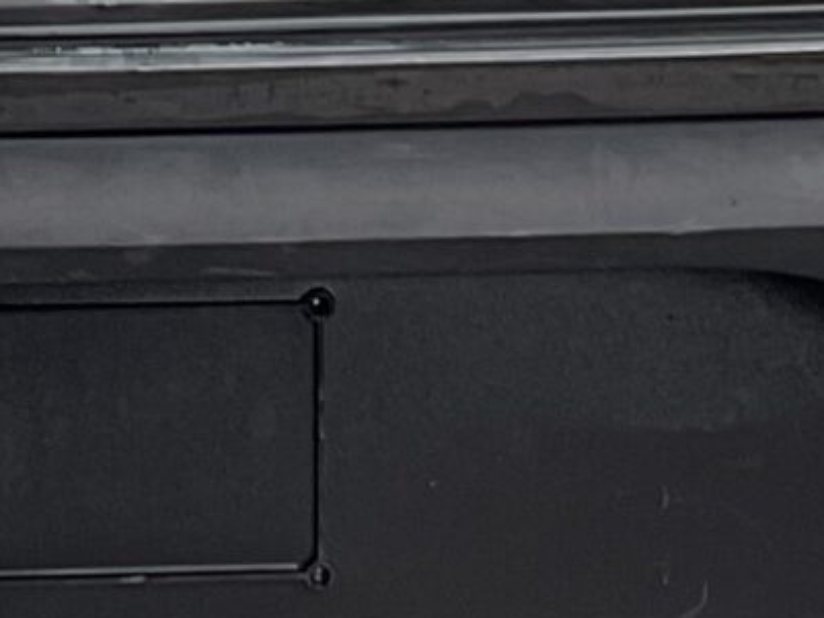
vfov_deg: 7.9
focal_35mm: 185
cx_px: -119
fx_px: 4405
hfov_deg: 10.5
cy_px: -322
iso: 16
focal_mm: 3
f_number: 1.8
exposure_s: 1/127
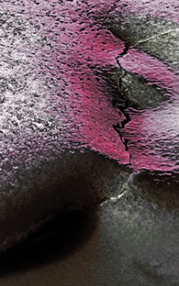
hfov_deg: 5.5
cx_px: 55
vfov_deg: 8.7
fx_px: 1873
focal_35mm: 240
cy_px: 148
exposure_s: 1/200
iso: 64
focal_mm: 98
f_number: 7.1
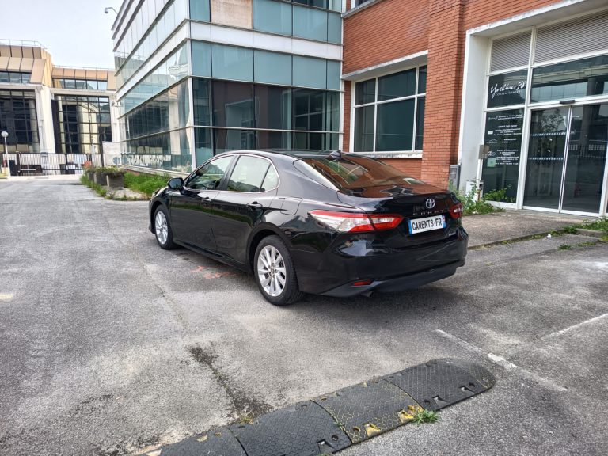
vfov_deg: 56.8
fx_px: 422
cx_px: 304
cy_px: 228
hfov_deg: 71.6
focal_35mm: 24
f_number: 1.7
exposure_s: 1/100
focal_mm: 5.24
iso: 75
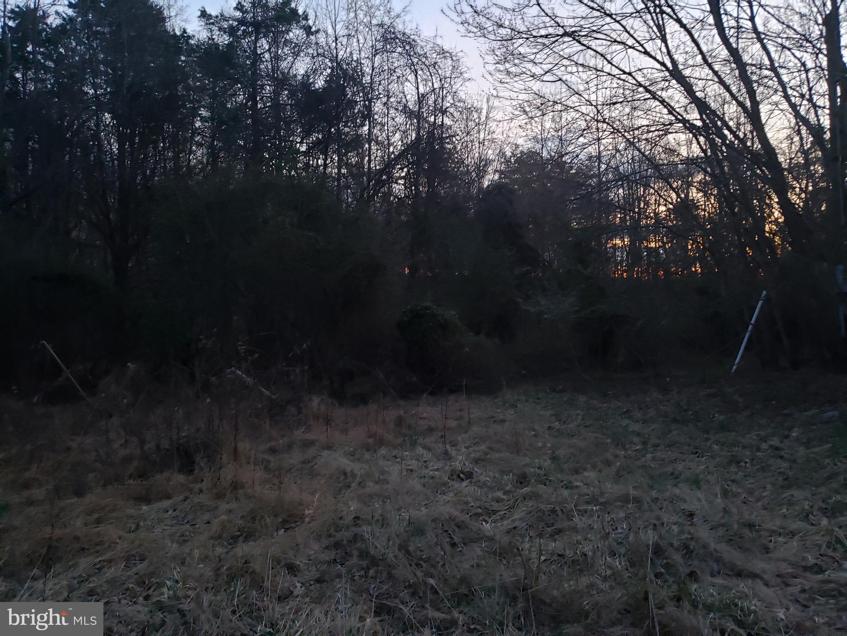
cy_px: 318
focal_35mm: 26
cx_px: 424
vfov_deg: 53.1
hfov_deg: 67.3
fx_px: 636
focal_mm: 4.3
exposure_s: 1/16
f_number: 1.5
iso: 250
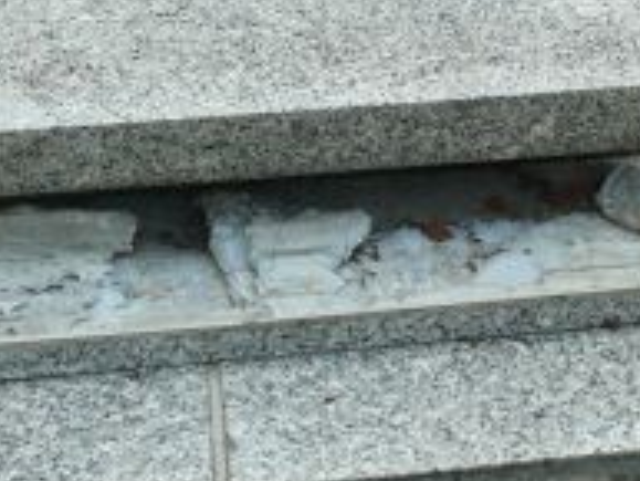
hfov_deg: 16.5
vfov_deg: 12.7
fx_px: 2146
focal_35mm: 116
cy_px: 33
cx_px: 676
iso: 100
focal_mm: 7.4
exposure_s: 1/100
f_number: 3.6
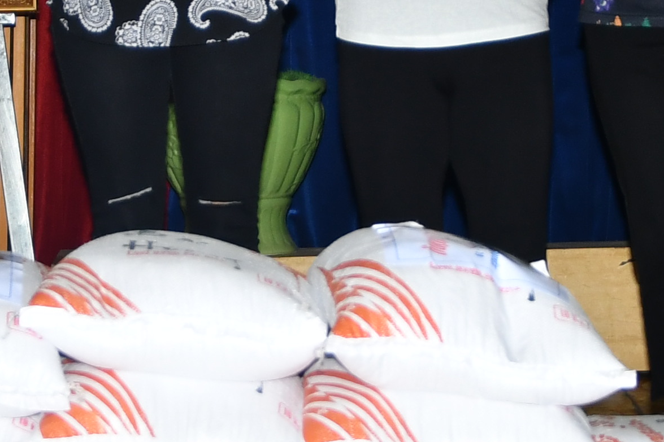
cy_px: -108
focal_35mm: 199
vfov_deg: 6.8
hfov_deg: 10.3
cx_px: 351
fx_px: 3670
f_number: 4
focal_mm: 28
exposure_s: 1/200
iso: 400
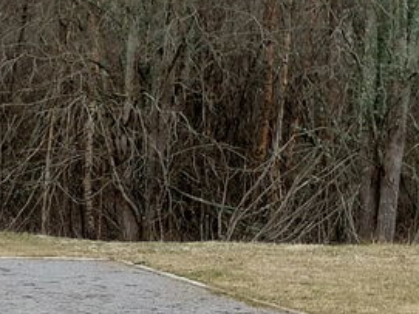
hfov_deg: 12.8
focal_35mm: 133
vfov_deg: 11.0
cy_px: 333
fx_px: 1609
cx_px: -431
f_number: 1.8
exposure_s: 1/170
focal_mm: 5.23
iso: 25
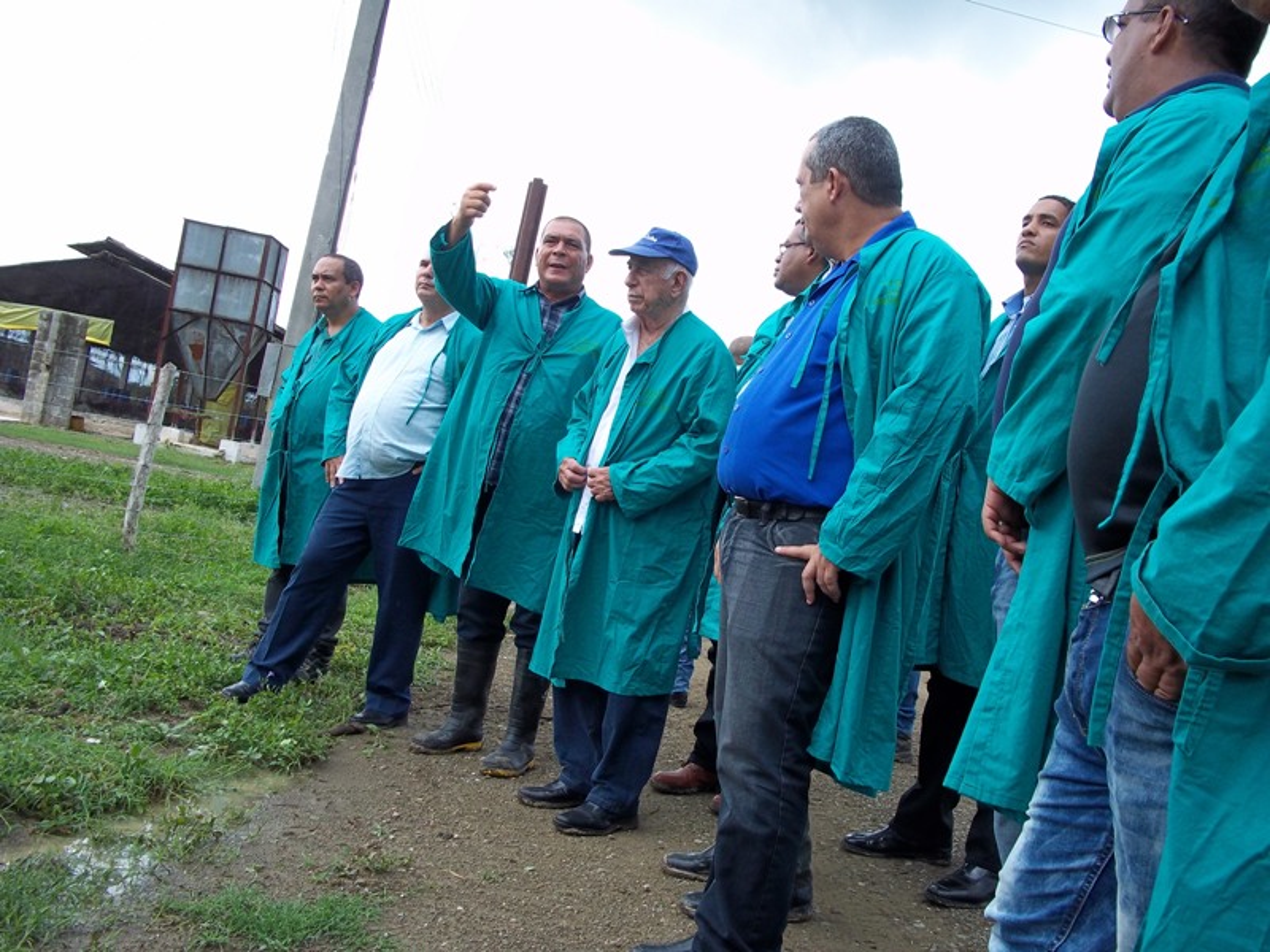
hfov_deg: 51.4
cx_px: 635
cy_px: 476
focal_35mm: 36
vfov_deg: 39.7
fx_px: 1321
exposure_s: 1/400
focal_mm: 6.5
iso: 80
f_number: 3.1
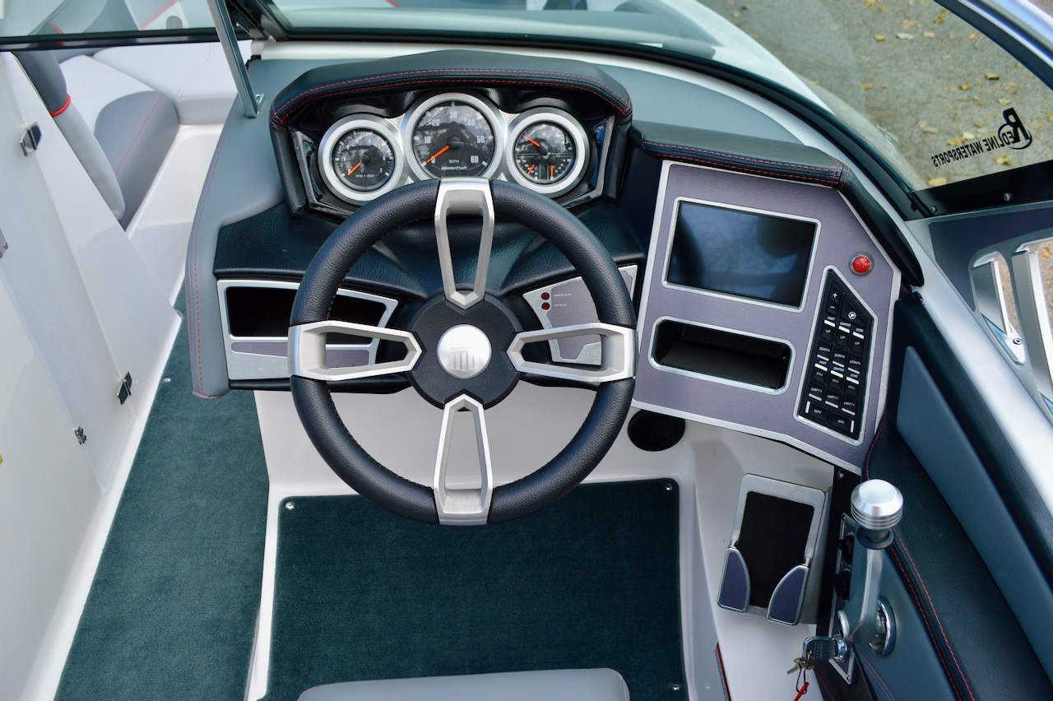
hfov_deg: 57.2
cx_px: 526
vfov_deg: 39.9
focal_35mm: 33
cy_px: 350
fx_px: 965
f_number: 5
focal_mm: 22
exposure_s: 1/200
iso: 200
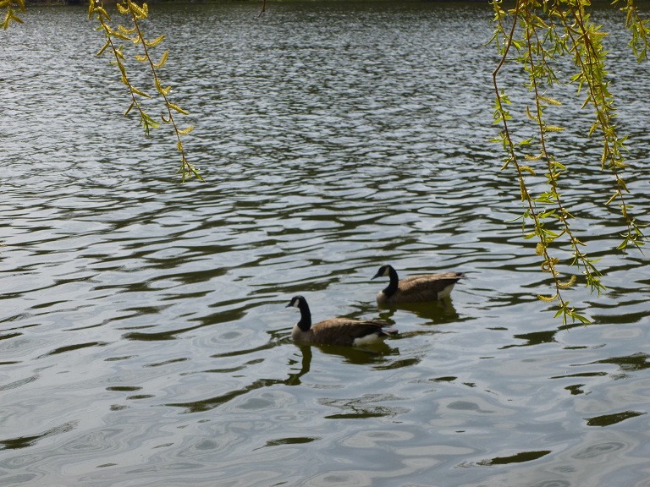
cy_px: 244
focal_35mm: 80
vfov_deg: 18.4
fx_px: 1502
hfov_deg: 24.4
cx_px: 325
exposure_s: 1/800
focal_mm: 14.2
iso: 100
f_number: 4.5
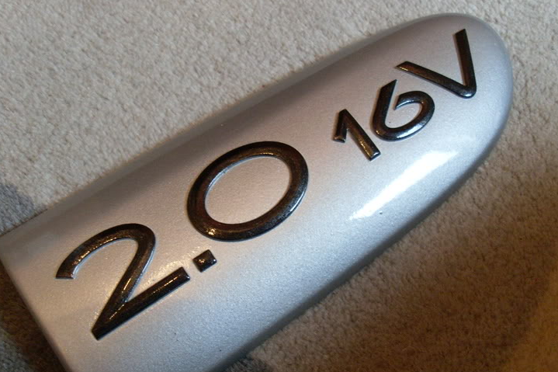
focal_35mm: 44
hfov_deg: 44.5
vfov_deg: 30.5
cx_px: 265
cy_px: 207
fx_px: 682
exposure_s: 1/20
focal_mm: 6.3
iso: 200
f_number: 3
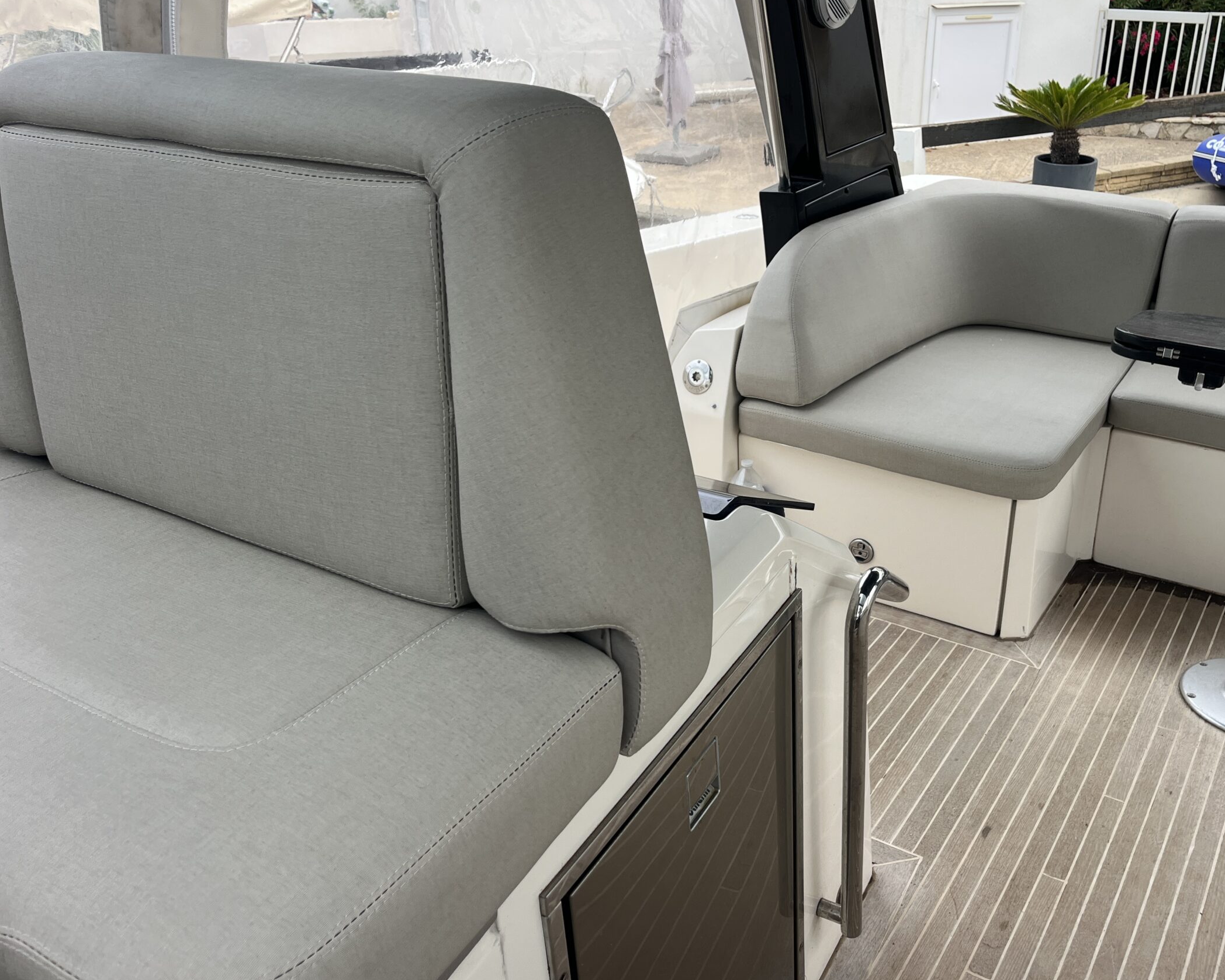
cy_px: 471
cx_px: 748
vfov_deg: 47.1
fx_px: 1124
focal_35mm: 31
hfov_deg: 56.6
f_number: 1.6
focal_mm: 5.1
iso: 40
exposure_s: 1/169
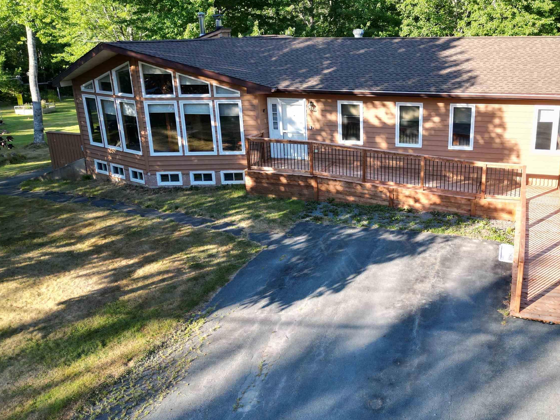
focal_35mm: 33
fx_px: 534
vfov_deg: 42.9
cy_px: 197
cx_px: 364
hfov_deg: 54.4
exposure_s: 1/640
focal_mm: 6.72
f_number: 1.7
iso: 120
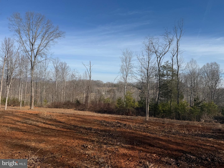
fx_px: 155
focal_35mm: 24
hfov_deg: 71.6
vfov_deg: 56.8
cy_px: 84
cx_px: 112
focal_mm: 6.76
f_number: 1.78
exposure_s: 1/9091
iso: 80
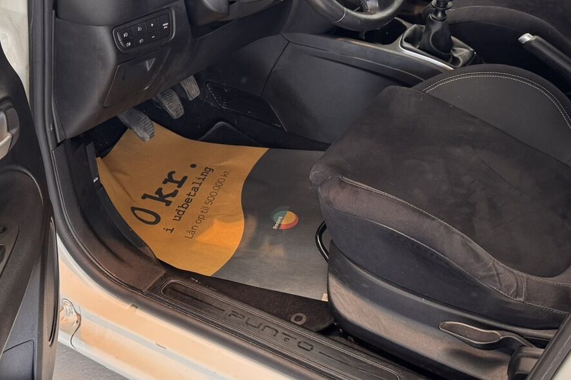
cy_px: 105
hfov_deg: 41.0
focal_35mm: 48
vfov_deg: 27.8
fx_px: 761
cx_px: 236
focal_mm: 6.76
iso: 160
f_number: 1.78
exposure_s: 1/50
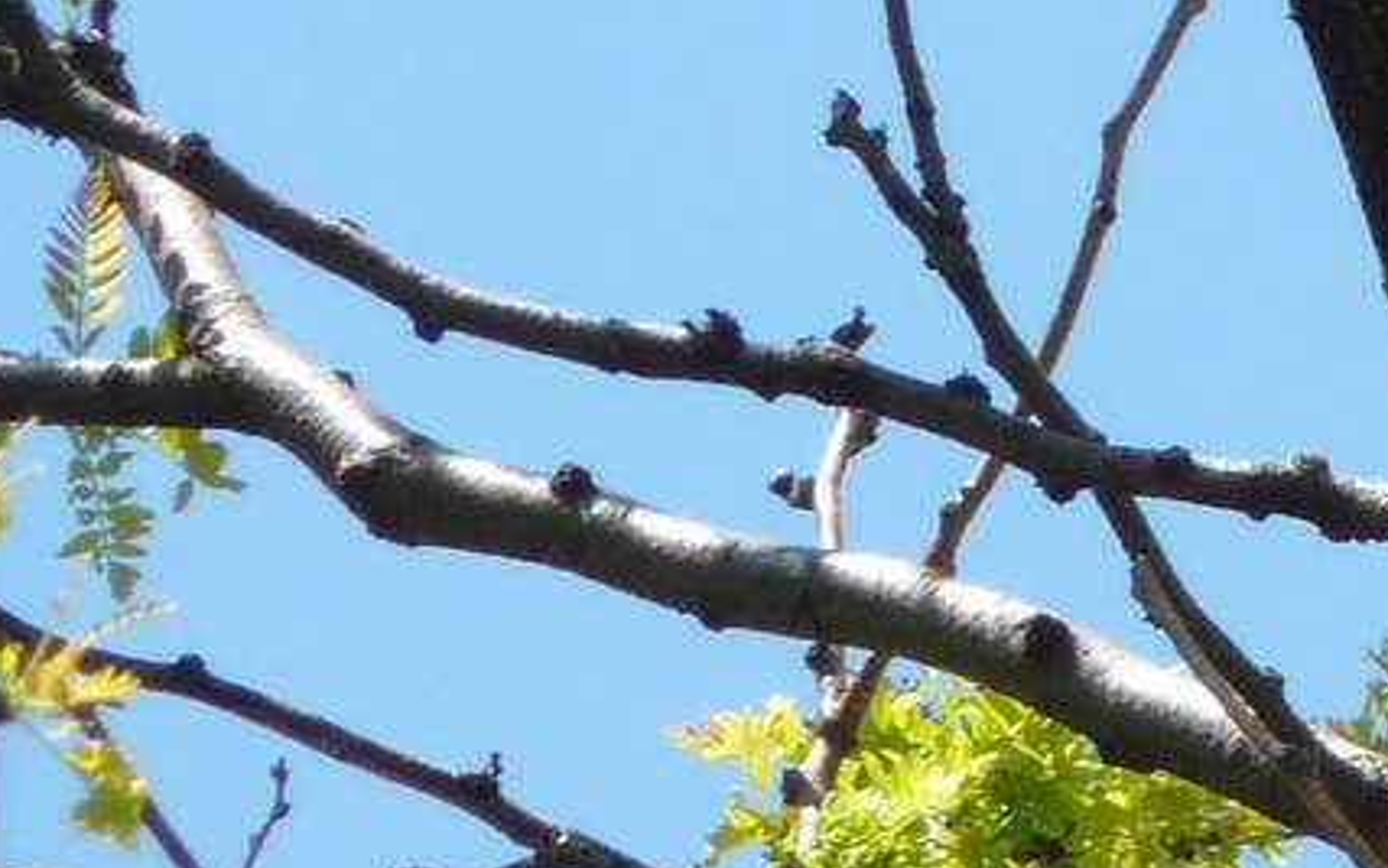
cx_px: 2217
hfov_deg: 1.9
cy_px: -29
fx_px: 42032
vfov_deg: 1.2
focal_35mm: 1111
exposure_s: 1/250
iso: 100
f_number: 4.9
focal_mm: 47
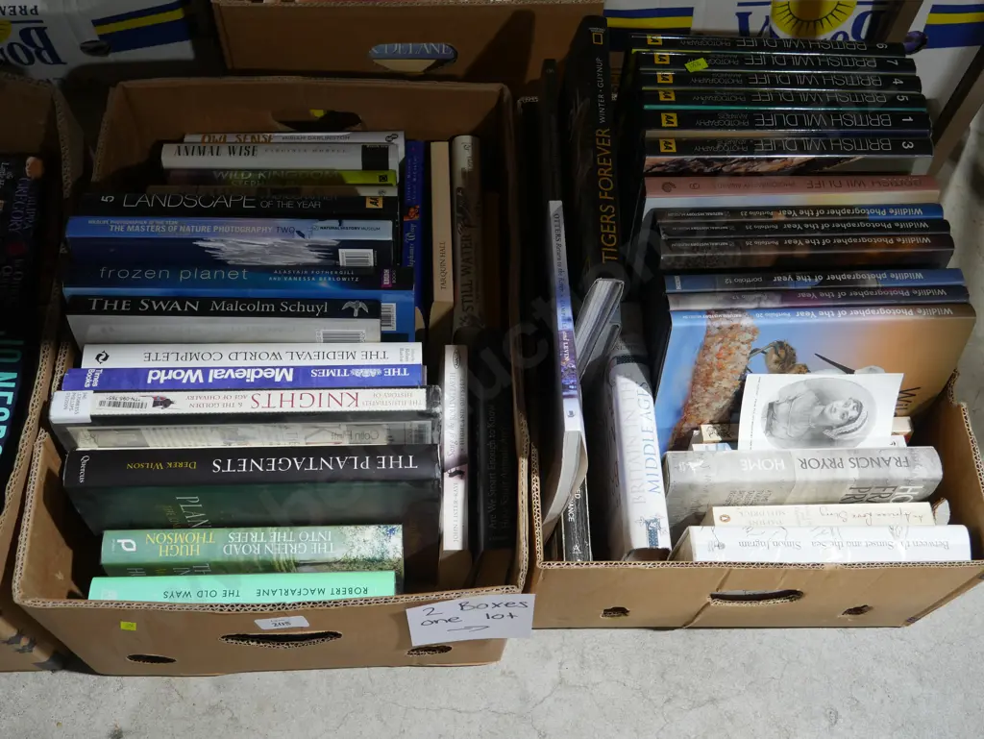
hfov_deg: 49.0
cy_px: 370
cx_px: 492
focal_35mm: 38
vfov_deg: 37.8
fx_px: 1081
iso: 500
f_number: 4.1
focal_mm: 19
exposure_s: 1/60
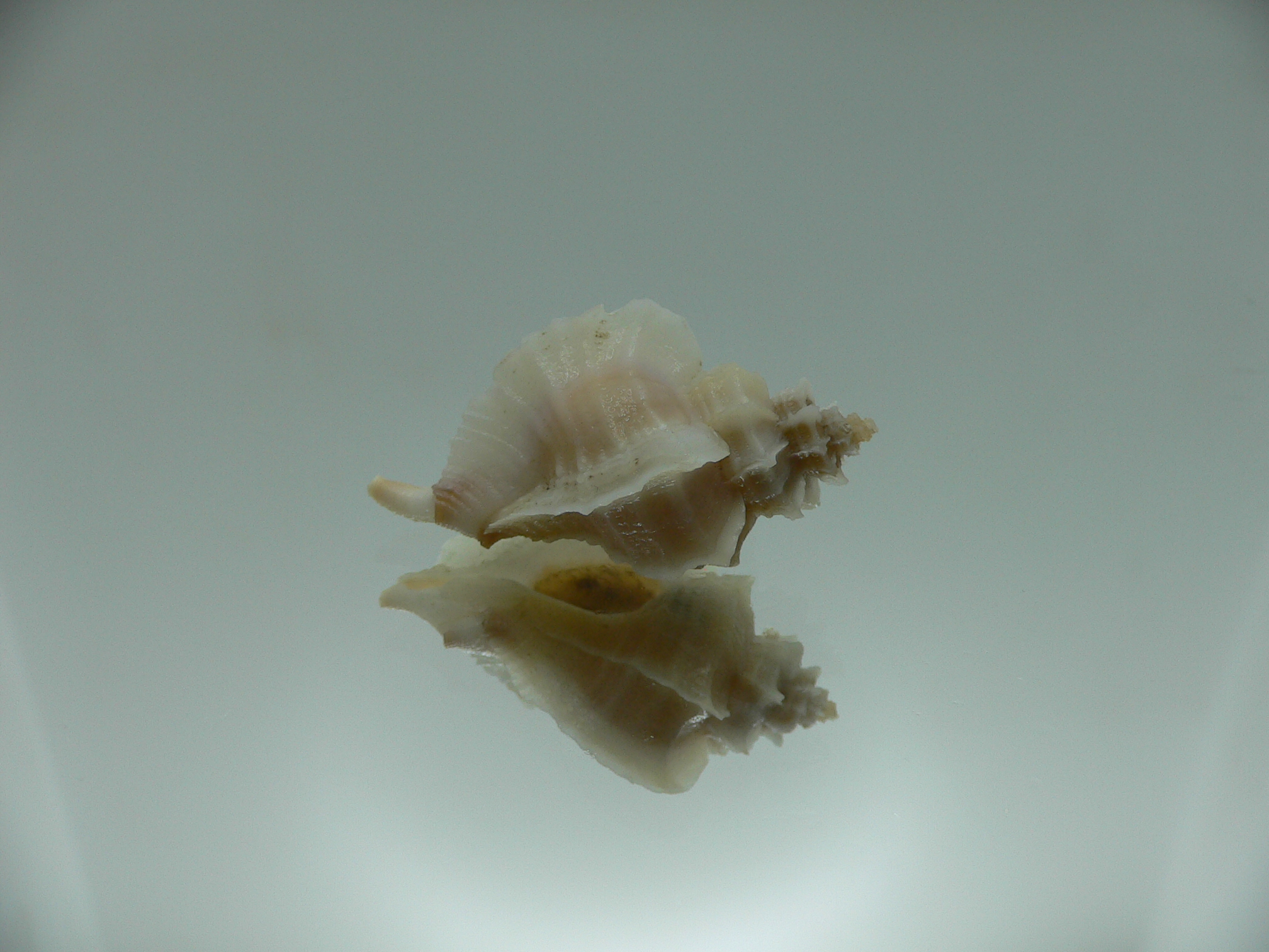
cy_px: 476
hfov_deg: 52.6
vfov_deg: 40.7
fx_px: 1283
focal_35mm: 35
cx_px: 634
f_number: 3.3
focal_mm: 4.6
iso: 80
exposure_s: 1/100
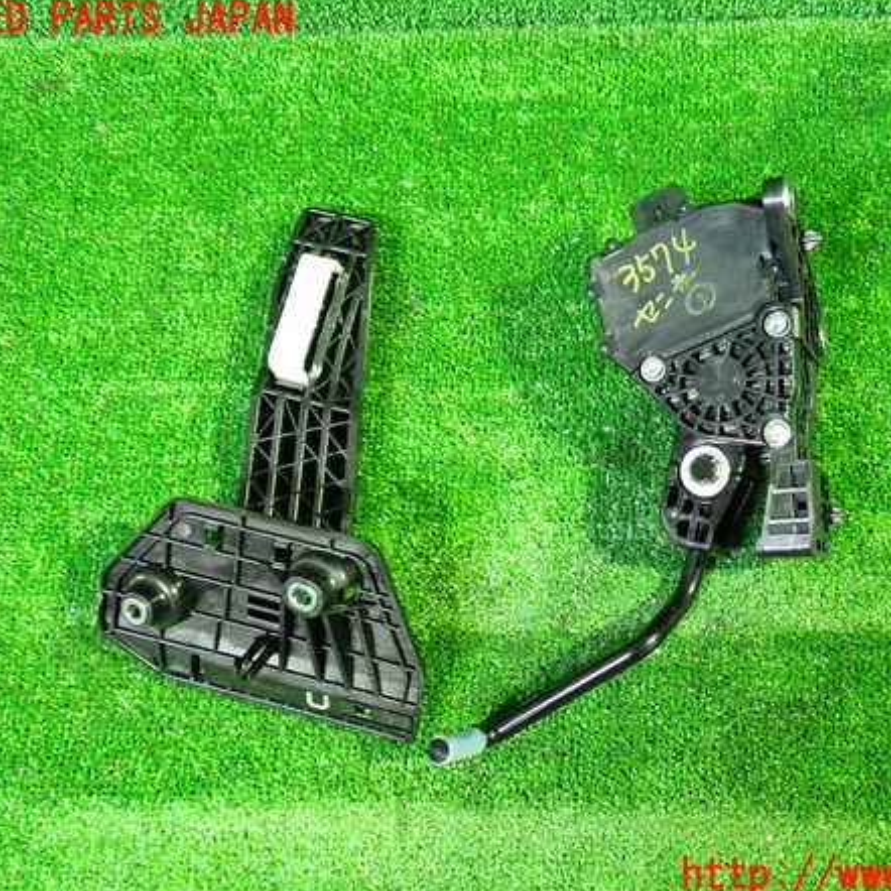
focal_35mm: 36
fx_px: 1048
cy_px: 448
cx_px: 532
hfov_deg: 45.8
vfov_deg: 46.0
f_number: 2.3
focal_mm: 5.4
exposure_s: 1/20
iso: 800
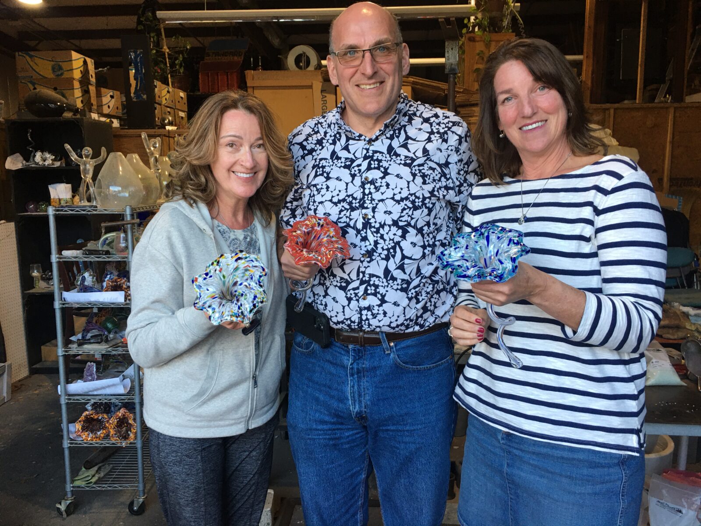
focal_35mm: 29
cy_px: 263
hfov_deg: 61.7
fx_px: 587
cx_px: 350
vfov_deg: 48.2
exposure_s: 1/30
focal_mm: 4.15
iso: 32
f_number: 2.2
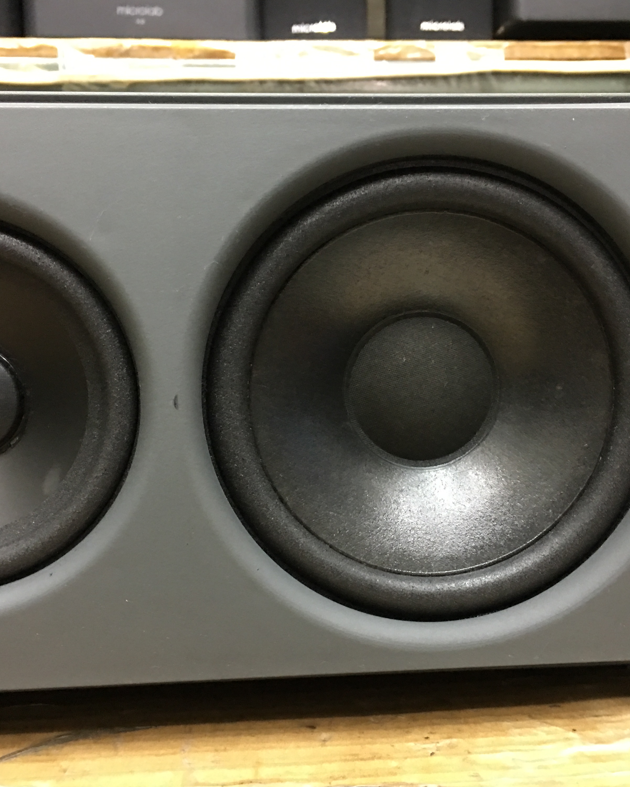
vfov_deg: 47.9
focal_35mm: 38
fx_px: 886
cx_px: 323
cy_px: 394
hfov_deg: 39.2
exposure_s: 1/8
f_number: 2.2
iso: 125
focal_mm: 4.15
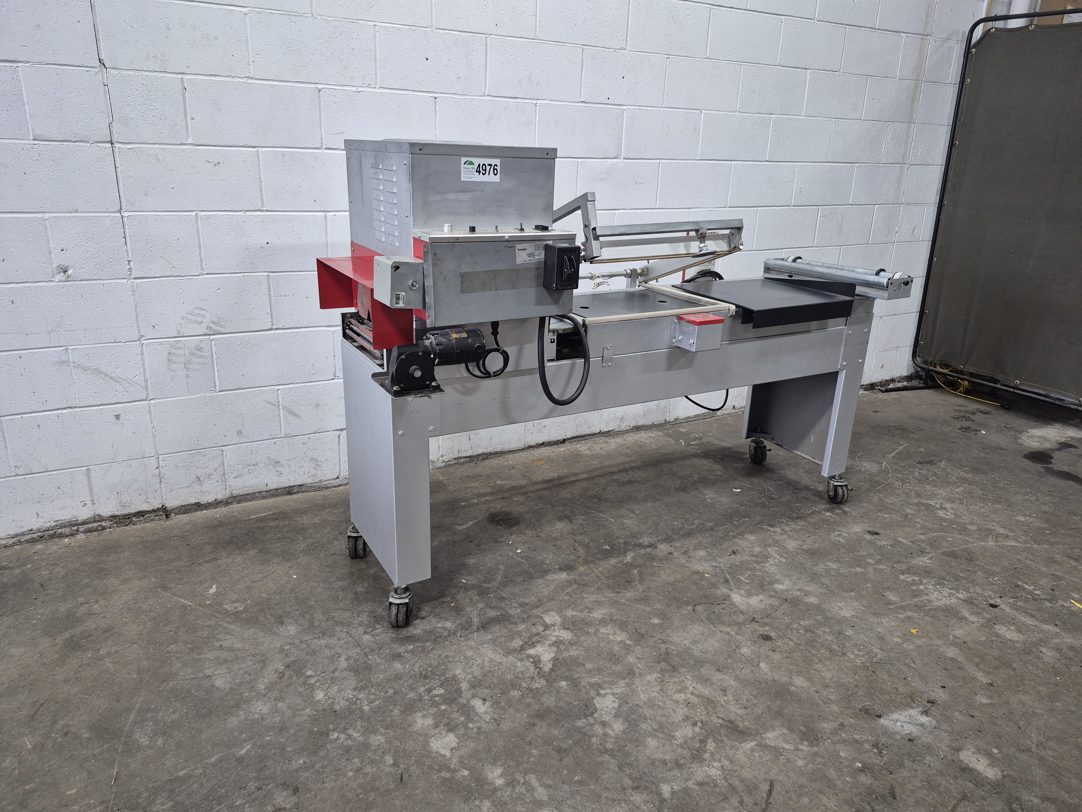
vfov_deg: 58.9
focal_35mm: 23
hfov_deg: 73.9
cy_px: 406
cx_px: 541
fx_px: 719
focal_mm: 5.4
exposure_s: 1/120
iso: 320
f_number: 1.8
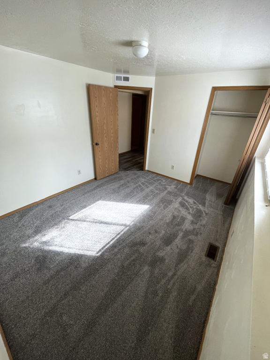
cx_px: 135
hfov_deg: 85.7
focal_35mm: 14
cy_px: 180
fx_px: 146
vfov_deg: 102.1
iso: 64
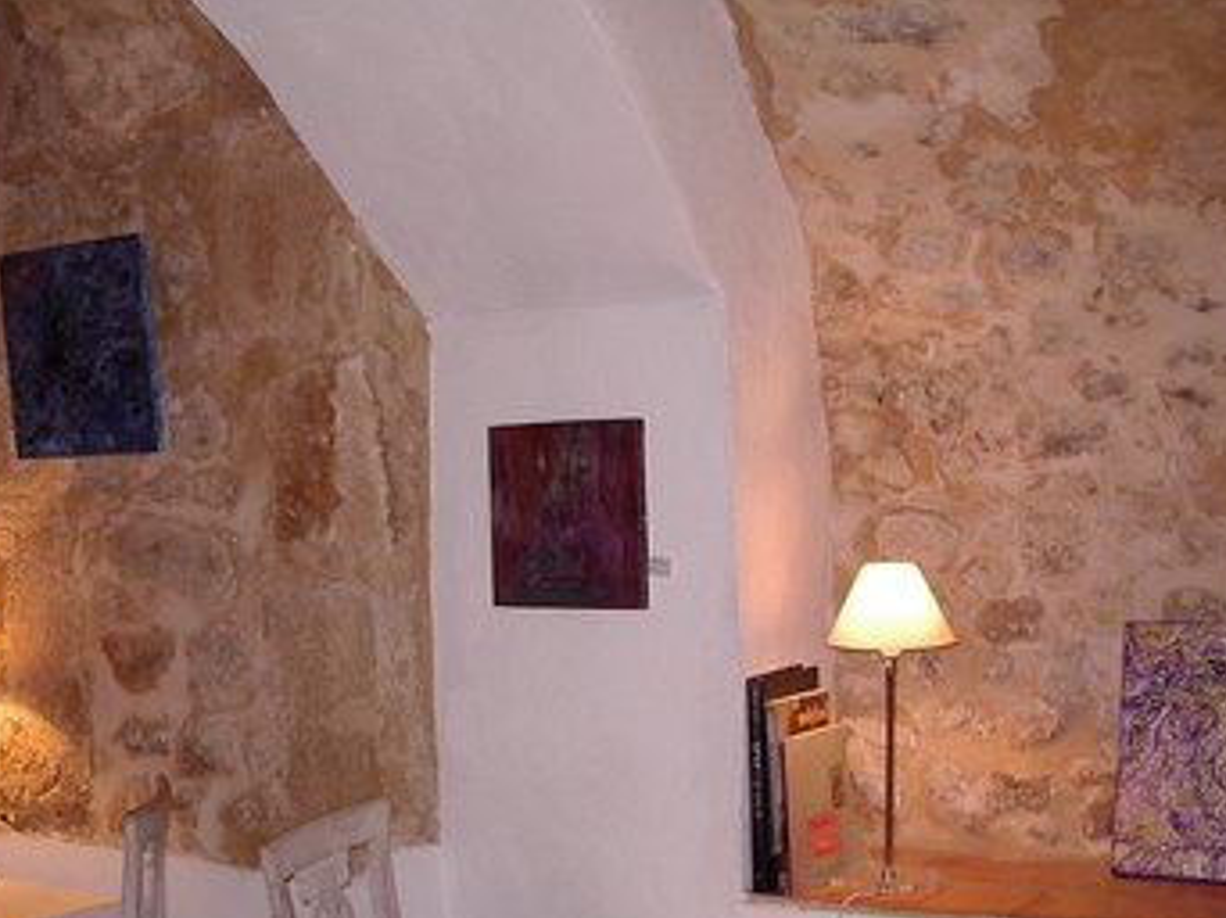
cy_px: 515
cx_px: 584
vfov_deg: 29.0
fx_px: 1770
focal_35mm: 50
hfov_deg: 38.2
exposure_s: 1/60
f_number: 2.6
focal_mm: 5.8
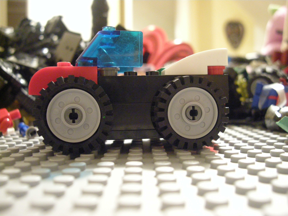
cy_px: 108
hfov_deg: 50.1
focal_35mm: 37
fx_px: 308
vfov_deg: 38.7
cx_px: 144
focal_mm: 7.9
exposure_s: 1/3.4
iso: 800
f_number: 2.8
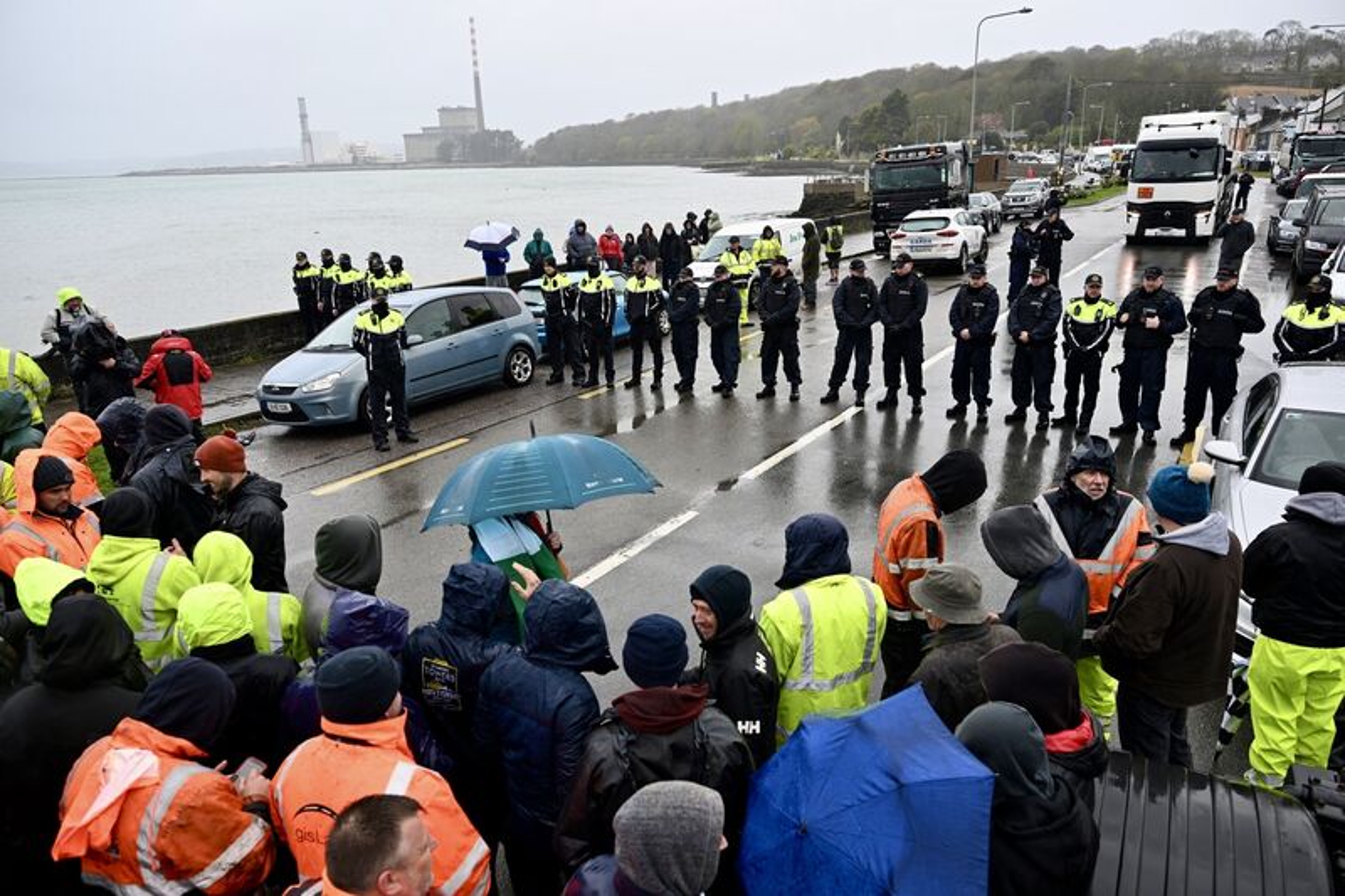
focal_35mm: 24
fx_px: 896
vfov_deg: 53.1
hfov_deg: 73.8
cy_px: 448
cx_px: 672
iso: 80
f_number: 4
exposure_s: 1/250
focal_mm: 24
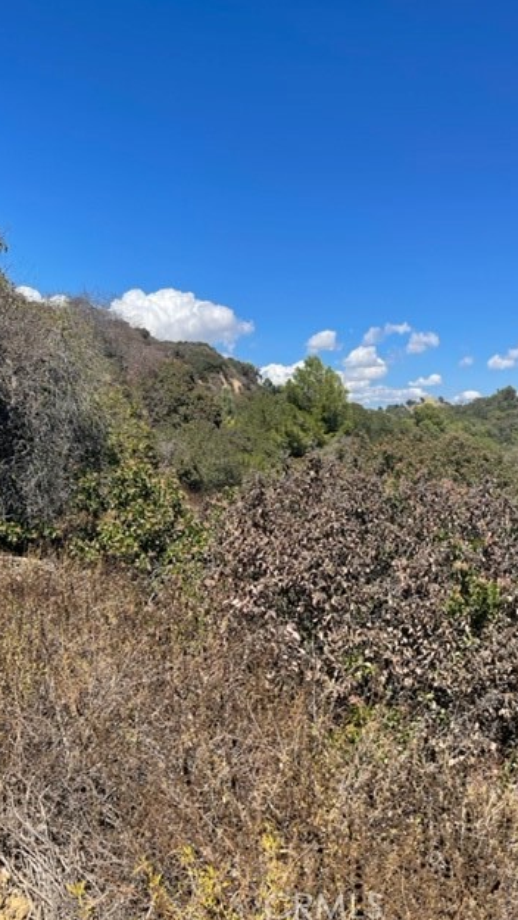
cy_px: 456
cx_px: 181
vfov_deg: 66.0
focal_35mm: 29
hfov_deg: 39.8
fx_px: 707
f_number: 1.6
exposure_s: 1/2597
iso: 32
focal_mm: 5.1
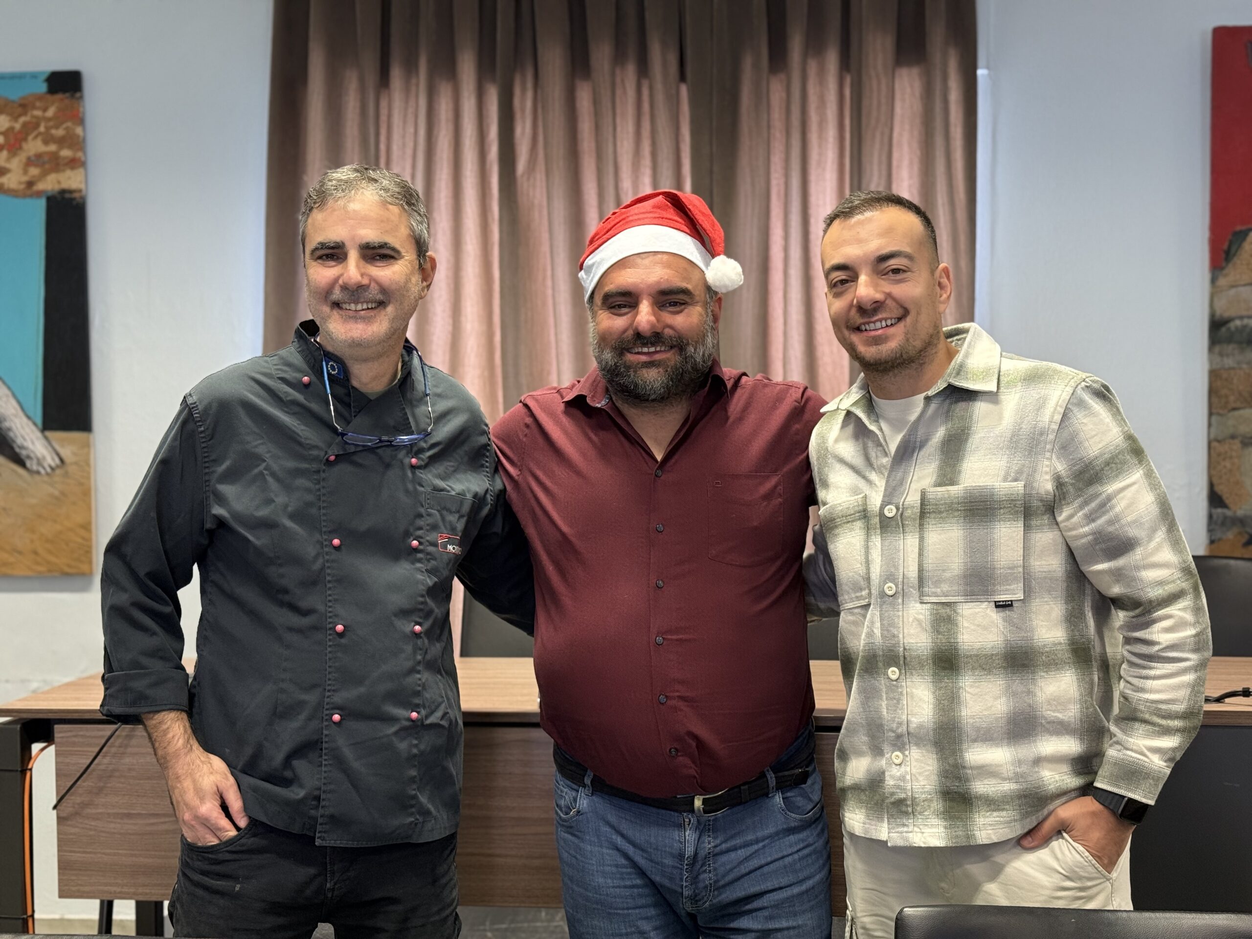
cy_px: 470
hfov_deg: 39.7
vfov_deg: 30.3
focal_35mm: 48
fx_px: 1736
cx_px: 626
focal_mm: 6.76
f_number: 1.78
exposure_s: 1/50
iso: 200
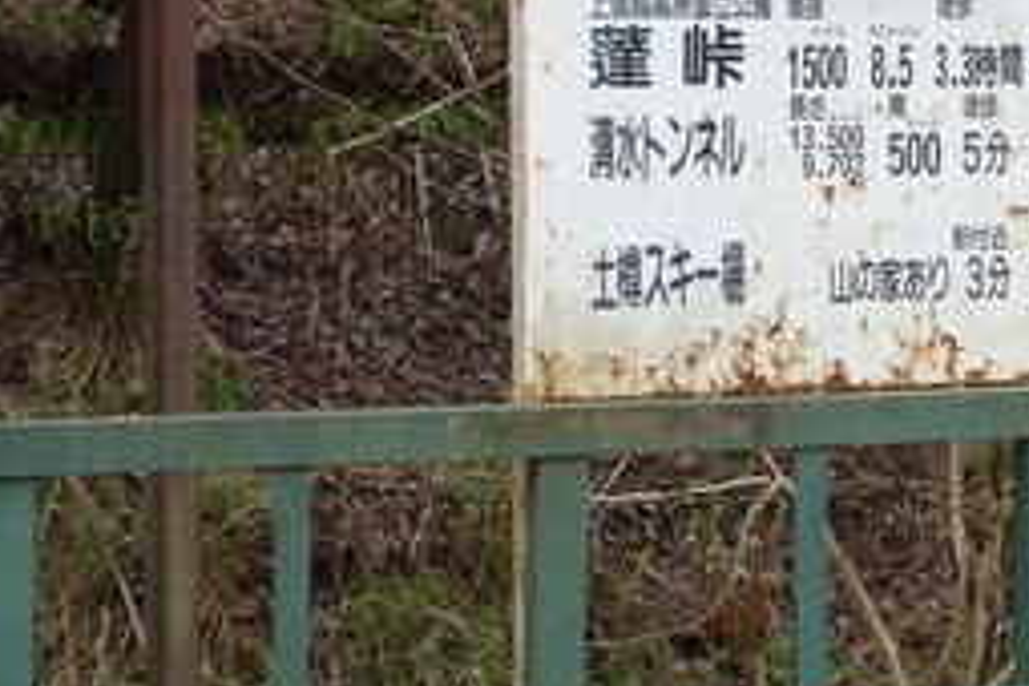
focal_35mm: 118
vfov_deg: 11.5
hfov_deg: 17.2
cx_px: 868
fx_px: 3373
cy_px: 79
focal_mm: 17.4
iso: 125
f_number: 4
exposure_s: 1/100
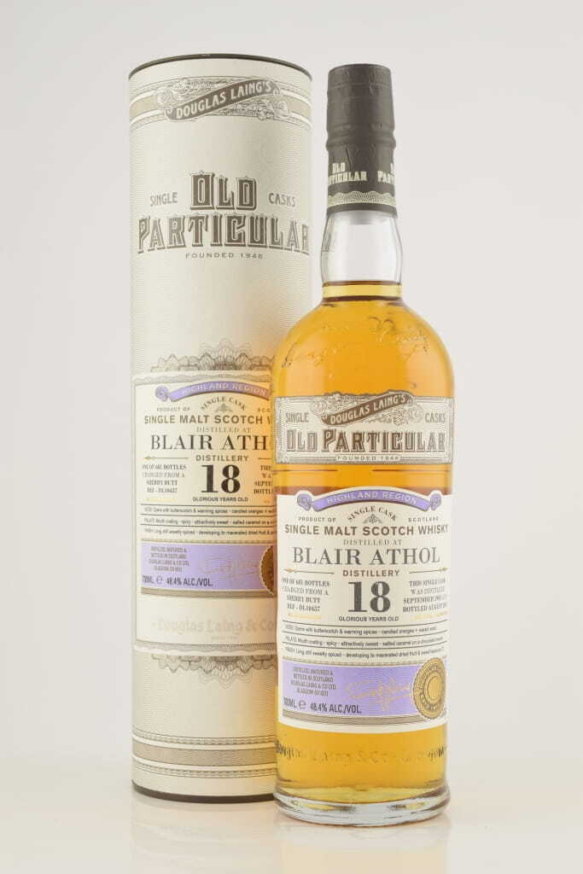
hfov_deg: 22.6
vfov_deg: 33.4
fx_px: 1457
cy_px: 437
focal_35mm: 60
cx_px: 292
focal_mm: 40
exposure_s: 1/15
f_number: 10
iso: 100
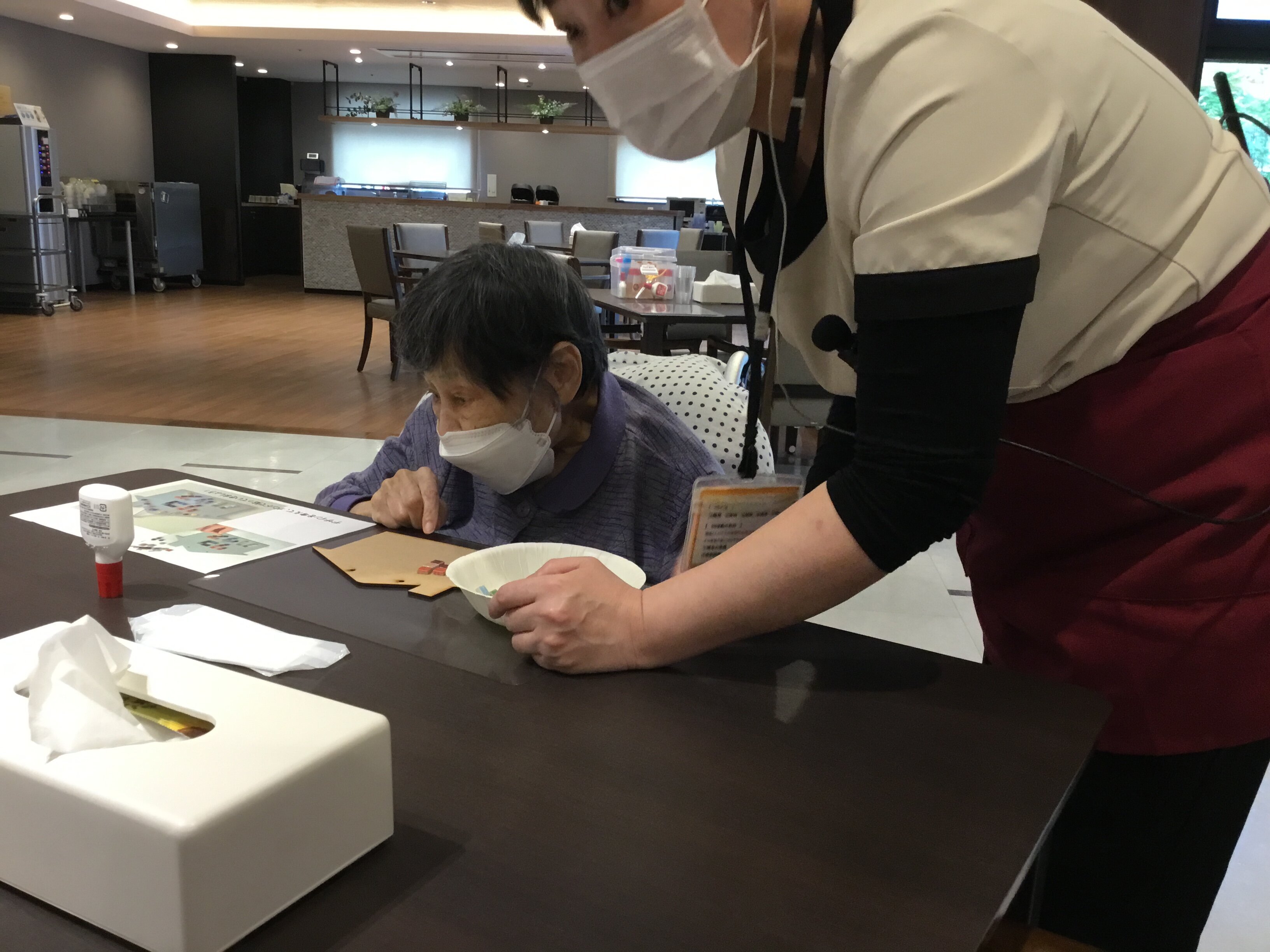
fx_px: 1137
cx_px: 635
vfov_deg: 45.4
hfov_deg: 58.4
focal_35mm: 31
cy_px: 476
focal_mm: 3.3
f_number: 2.4
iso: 100
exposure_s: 1/30
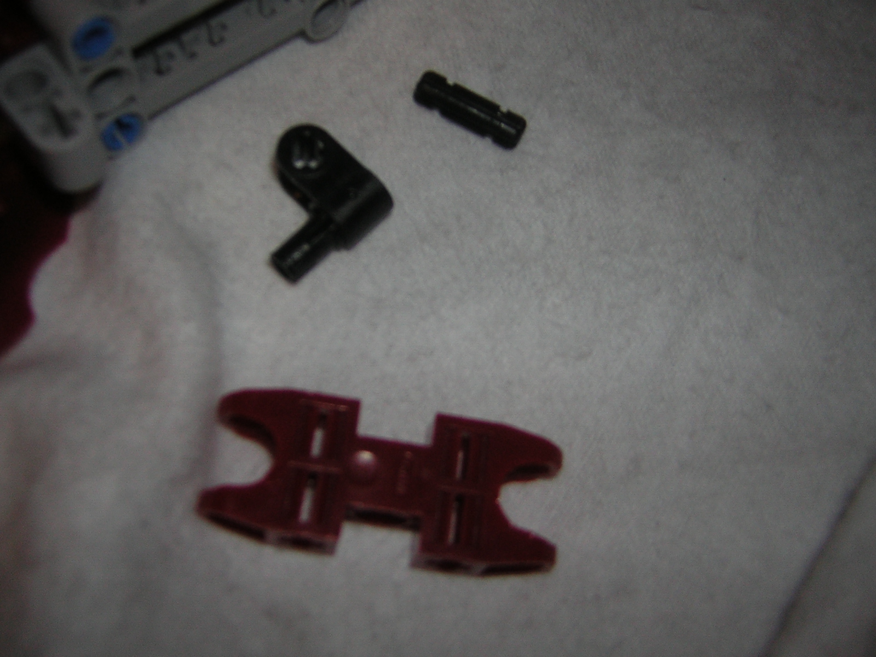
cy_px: 328
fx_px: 911
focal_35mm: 36
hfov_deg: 51.4
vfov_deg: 39.7
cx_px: 438
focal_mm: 4.7
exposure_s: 1/60.1
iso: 50
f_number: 2.6
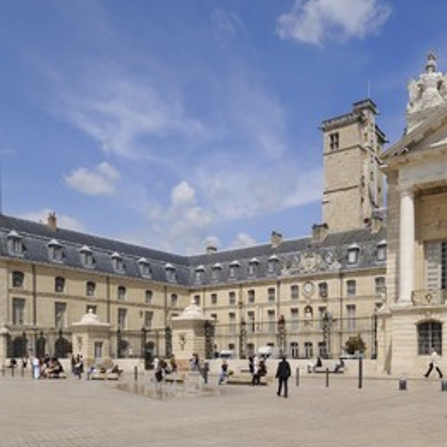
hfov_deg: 49.2
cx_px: 281
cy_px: 215
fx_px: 482
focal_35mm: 33
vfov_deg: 49.7
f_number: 18
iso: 200
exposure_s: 1/160
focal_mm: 24
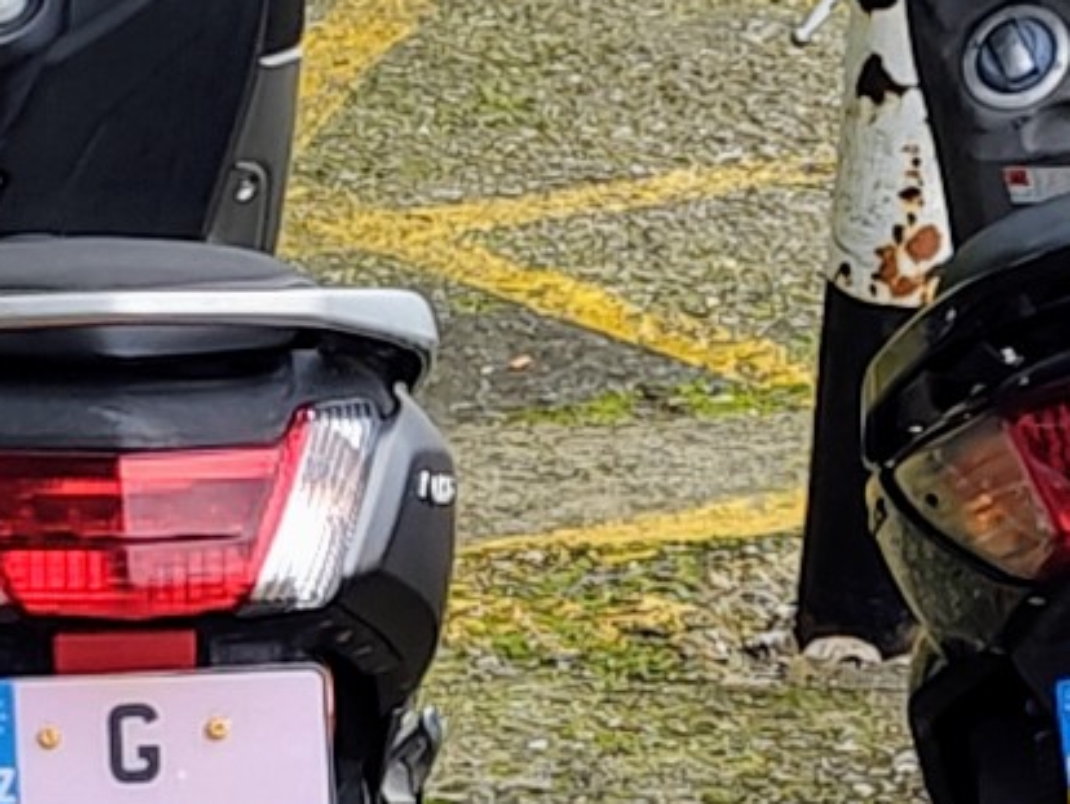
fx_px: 3155
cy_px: 635
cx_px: 622
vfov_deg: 14.4
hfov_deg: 19.2
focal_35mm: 102
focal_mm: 6.06
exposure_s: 1/187
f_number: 1.6
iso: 50
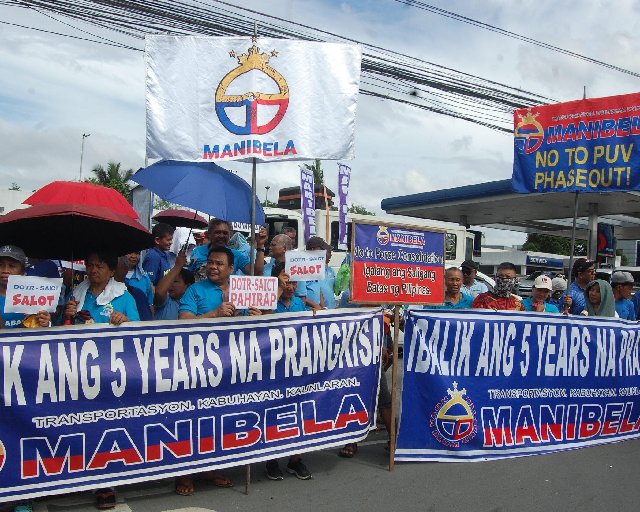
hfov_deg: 57.2
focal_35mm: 31
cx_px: 325
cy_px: 260
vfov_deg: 47.1
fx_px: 587
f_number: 10
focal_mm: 18
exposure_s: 1/320
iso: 200
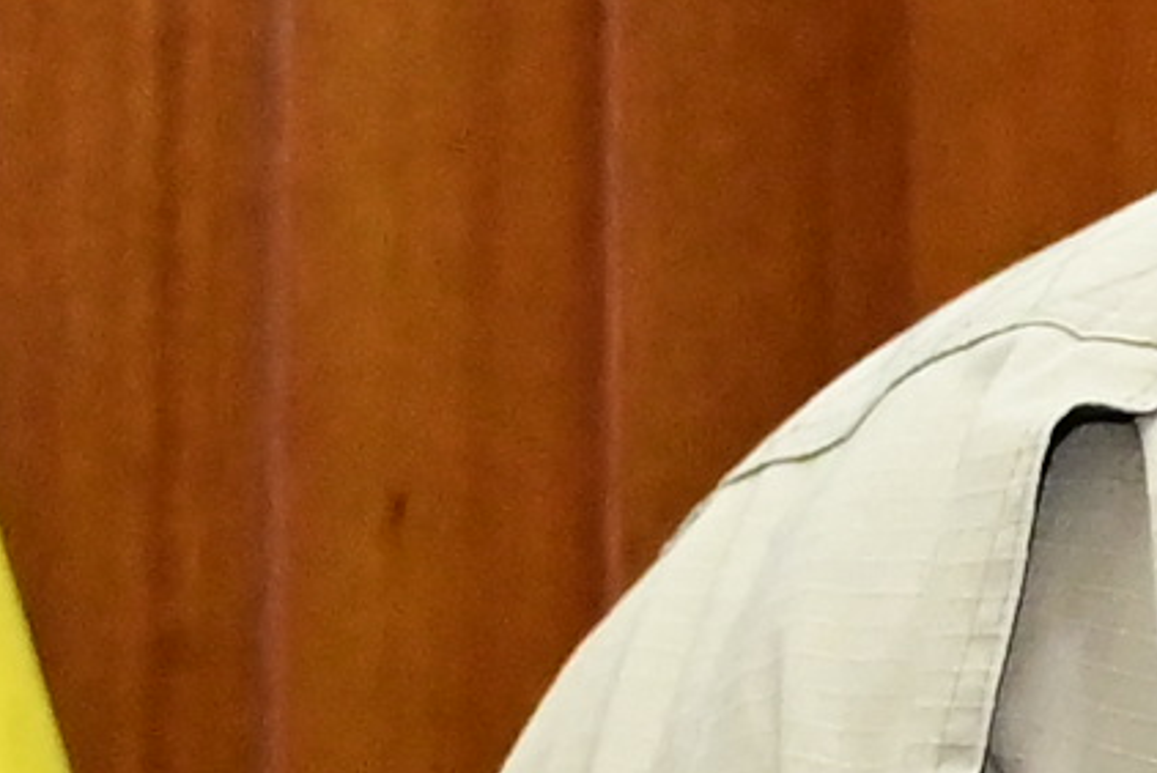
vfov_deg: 3.3
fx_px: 13475
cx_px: 2429
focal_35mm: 419
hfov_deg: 4.8
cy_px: 1499
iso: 4000
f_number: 4.5
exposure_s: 1/125
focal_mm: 40
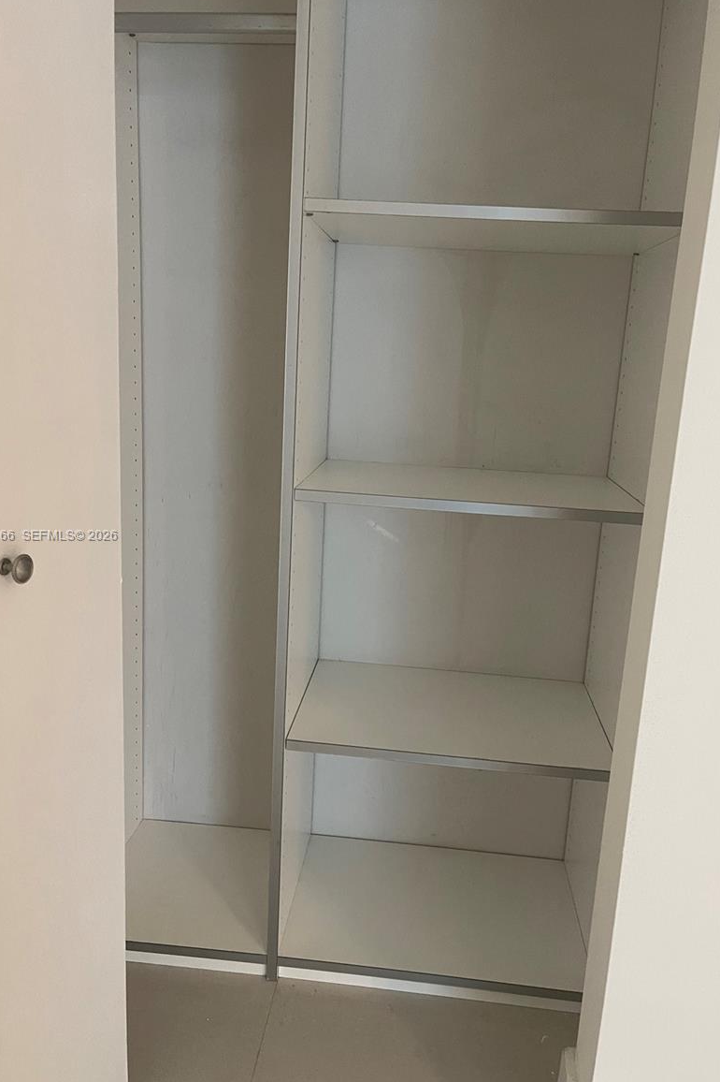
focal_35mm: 27
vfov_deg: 67.4
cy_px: 536
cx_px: 365
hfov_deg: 47.9
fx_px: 810
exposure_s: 1/60
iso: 400
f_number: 1.6
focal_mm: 5.1
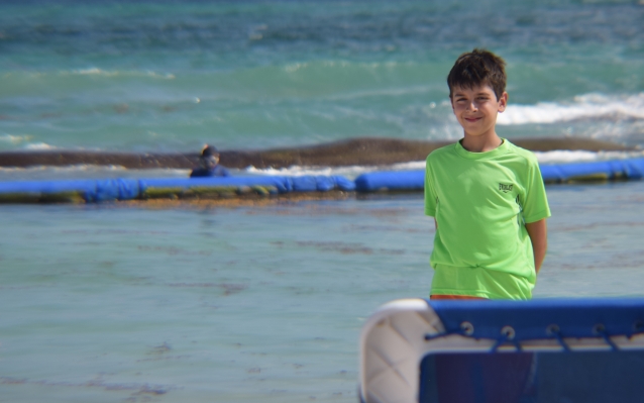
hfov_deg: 15.5
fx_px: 2367
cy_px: 153
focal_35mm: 135
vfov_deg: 9.7
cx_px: 388
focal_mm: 55
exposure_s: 1/2500
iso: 200
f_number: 4
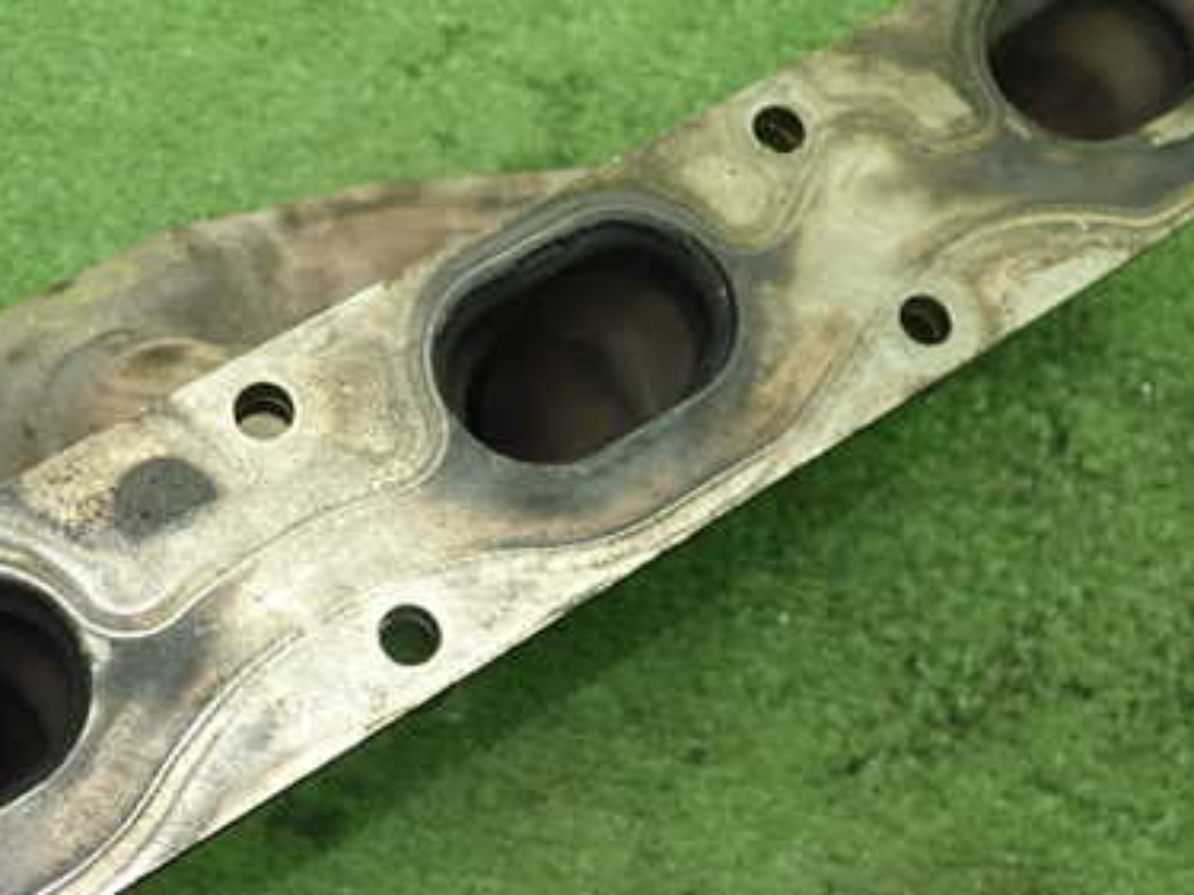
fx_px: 1655
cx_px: 458
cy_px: 436
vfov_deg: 30.2
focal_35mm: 48
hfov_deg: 39.4
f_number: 2.3
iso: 800
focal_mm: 5.5
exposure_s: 1/100
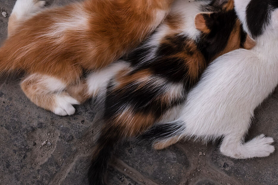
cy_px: -12
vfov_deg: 6.3
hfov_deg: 9.5
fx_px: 1668
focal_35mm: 216
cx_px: 205
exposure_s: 1/40
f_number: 5.6
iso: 1600
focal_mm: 56
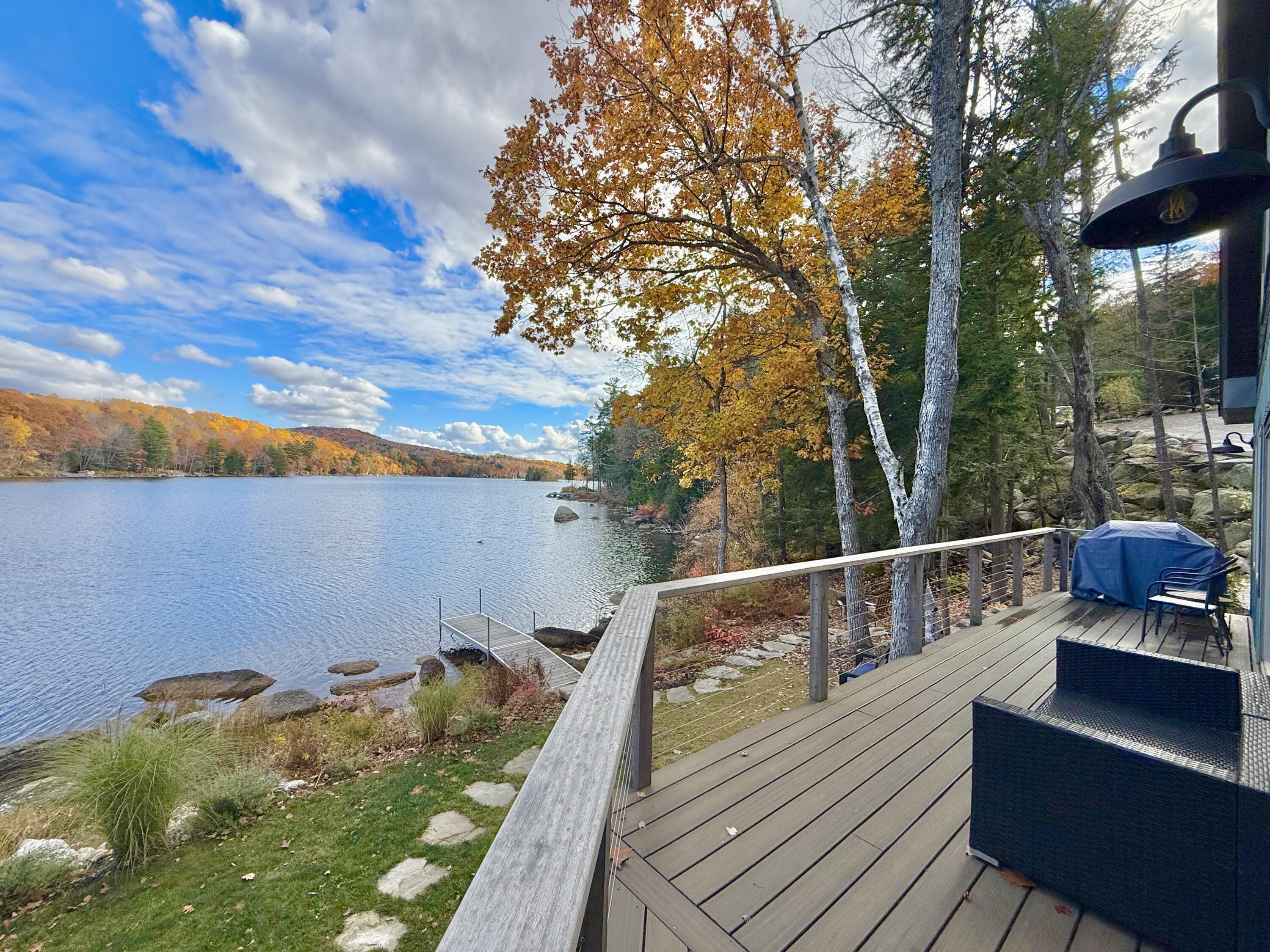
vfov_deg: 85.7
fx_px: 514
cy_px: 476
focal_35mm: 14
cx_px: 635
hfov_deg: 102.1
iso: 50
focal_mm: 2.22
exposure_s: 1/1339
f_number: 2.2
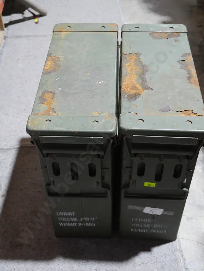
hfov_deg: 31.5
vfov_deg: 41.2
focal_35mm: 46
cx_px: 102
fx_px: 361
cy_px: 136
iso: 1600
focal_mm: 23
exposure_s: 1/60
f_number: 5.1
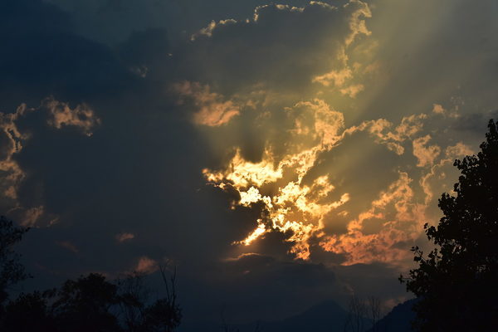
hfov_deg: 19.5
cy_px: 166
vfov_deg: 13.0
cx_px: 249
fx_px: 1452
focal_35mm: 105
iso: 320
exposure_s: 1/1600
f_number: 10
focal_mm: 70
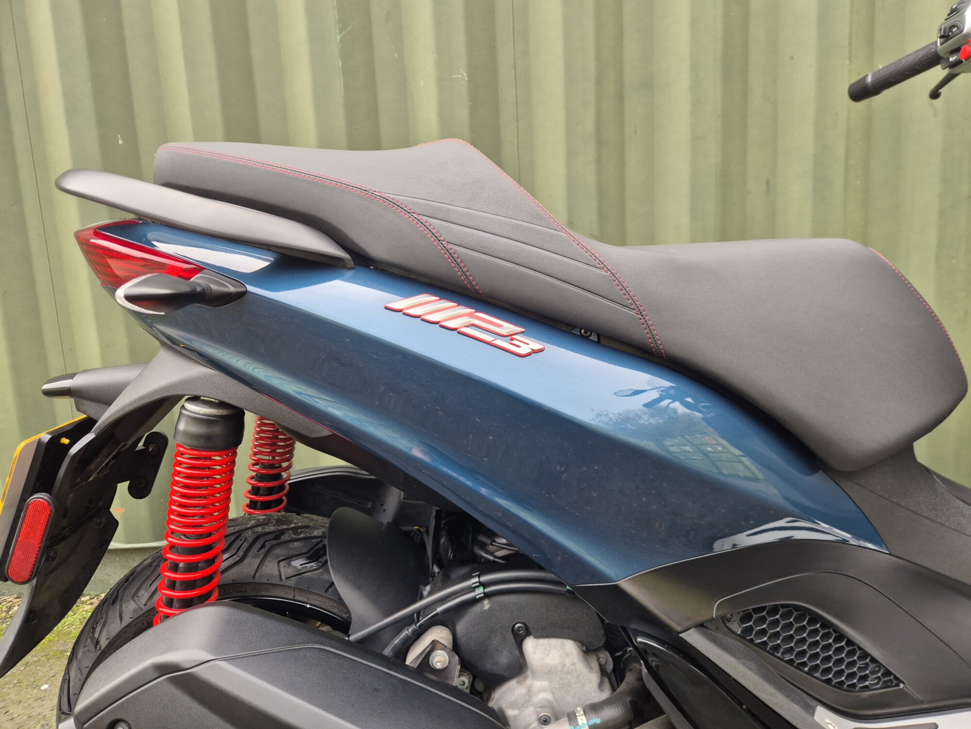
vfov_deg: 58.9
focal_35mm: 23
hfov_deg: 73.9
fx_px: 645
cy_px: 364
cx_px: 486
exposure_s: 1/180
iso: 200
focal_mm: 5.4
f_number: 1.8
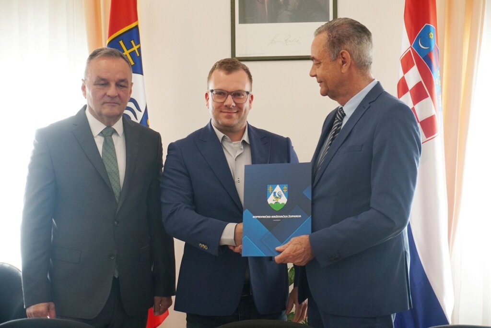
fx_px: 982
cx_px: 246
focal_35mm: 72
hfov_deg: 28.1
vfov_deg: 18.9
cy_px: 164
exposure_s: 1/100
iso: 800
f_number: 5.6
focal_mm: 48
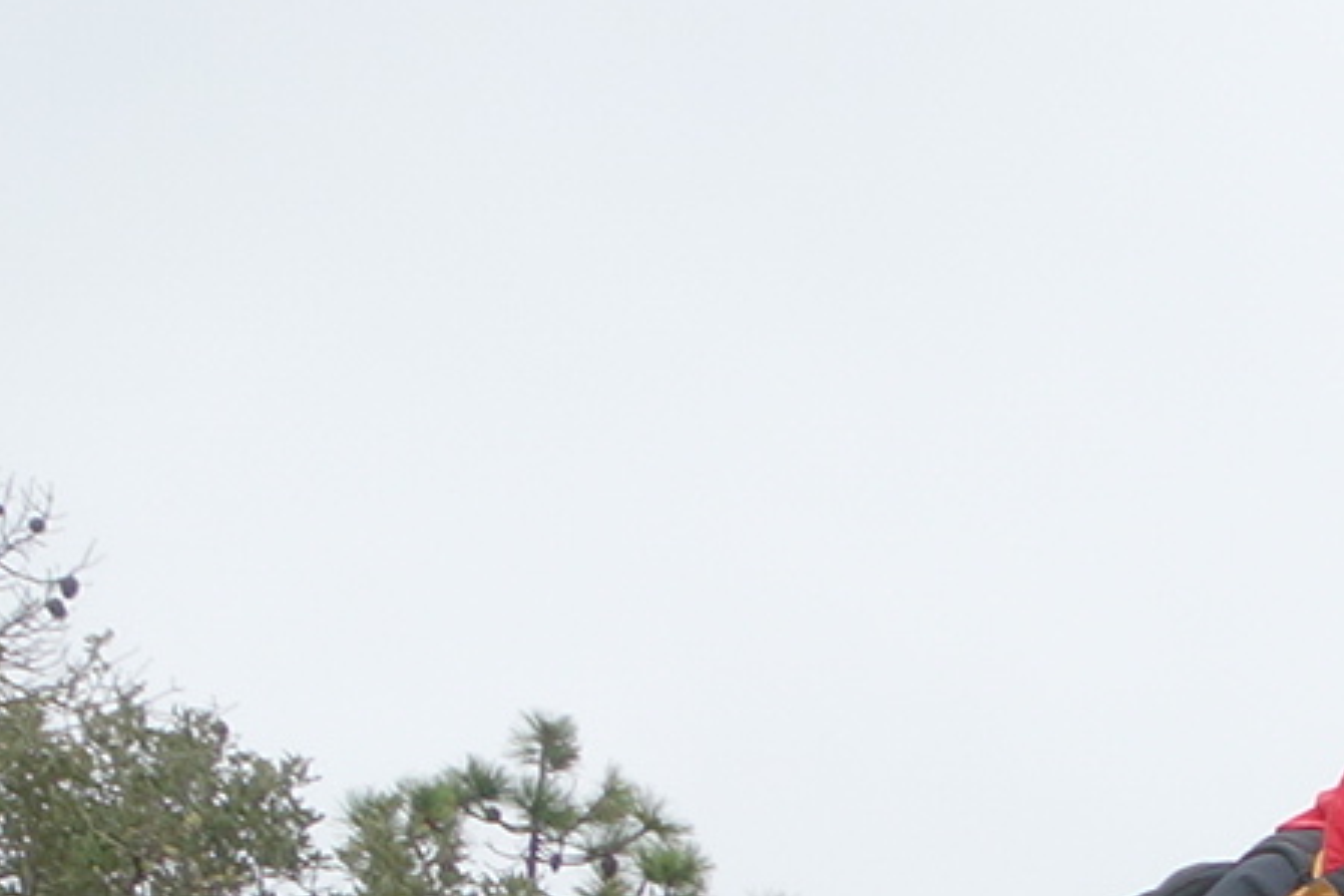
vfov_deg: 6.5
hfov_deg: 9.2
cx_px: 3461
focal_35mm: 196
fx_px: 7317
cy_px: 2538
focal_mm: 12.03
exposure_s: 1/100
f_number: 5.6
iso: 125
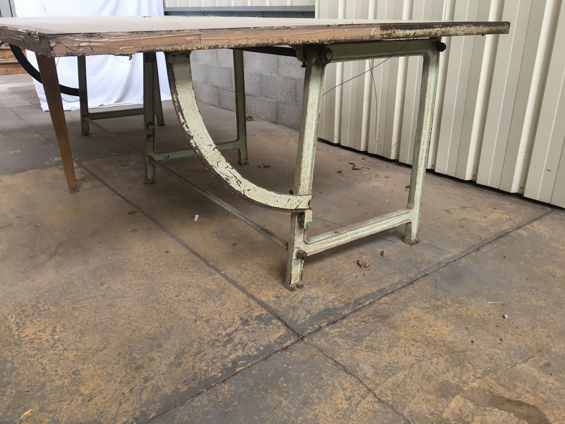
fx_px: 473
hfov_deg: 61.7
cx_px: 282
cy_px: 212
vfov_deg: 48.2
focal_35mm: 29
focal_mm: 4.15
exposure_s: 1/33
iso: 80
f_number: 2.2
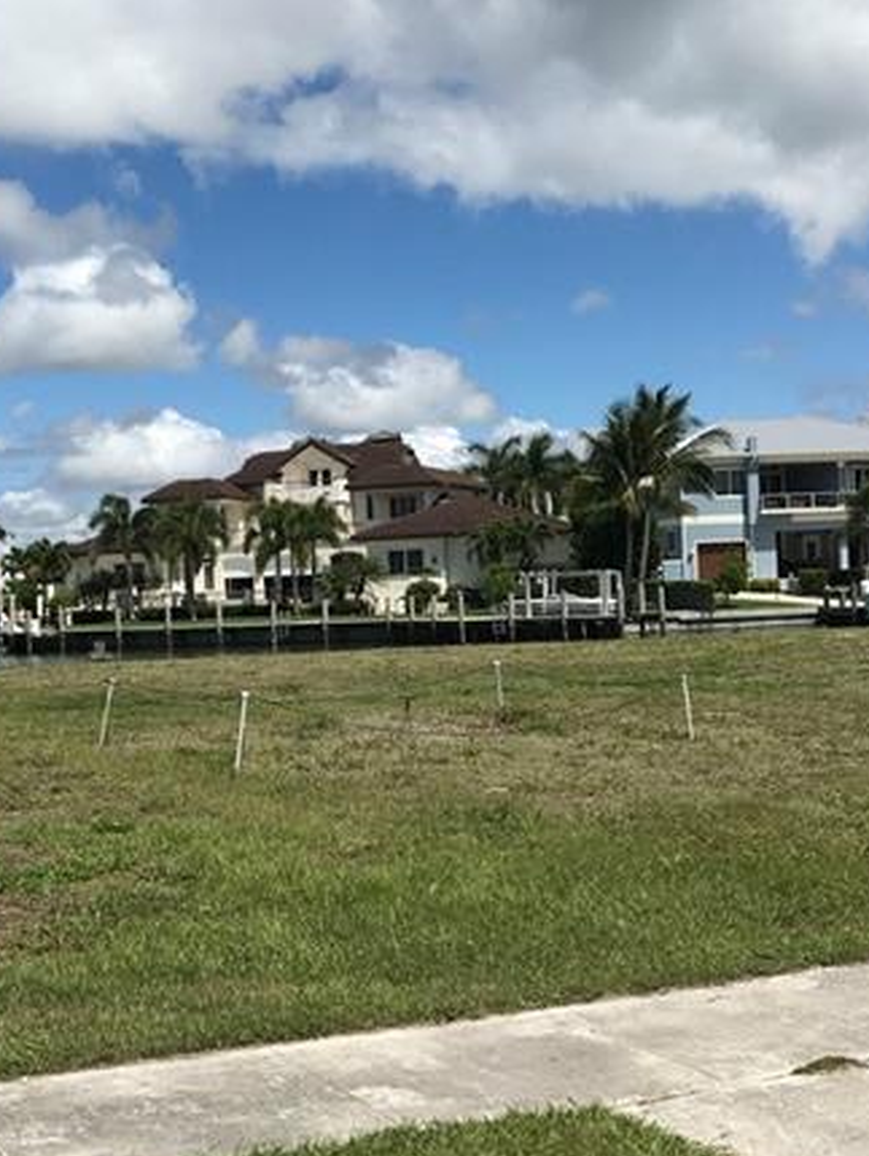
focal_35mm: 50
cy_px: 621
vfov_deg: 38.1
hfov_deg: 28.9
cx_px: 264
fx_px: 1672
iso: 20
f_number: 1.8
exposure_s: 1/4808
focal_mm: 3.99
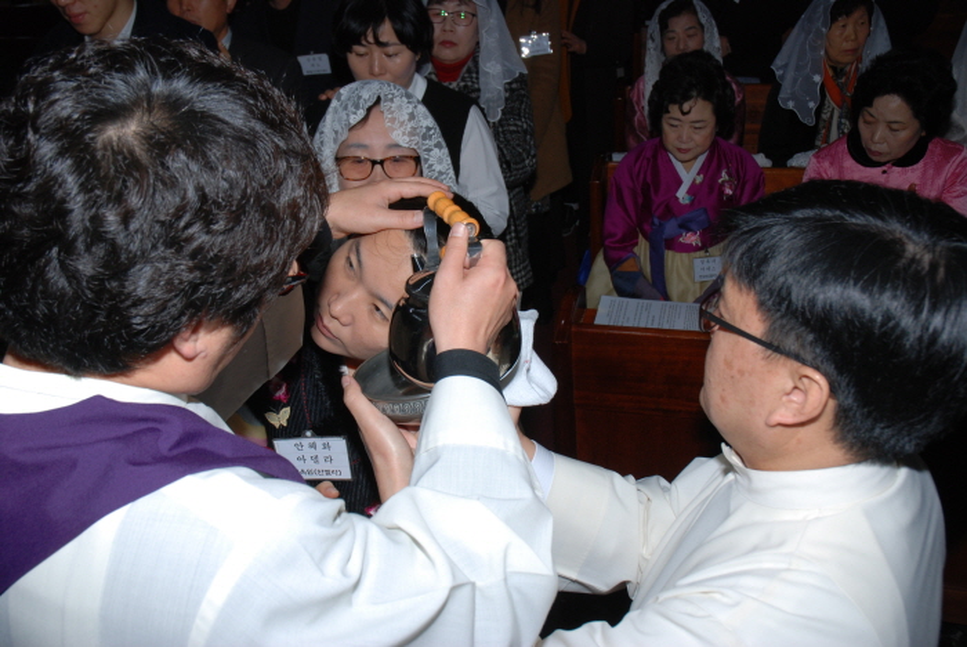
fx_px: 1008
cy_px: 324
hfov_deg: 51.2
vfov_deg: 35.6
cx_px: 484
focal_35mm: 38
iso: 200
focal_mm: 25
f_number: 8
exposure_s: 1/60
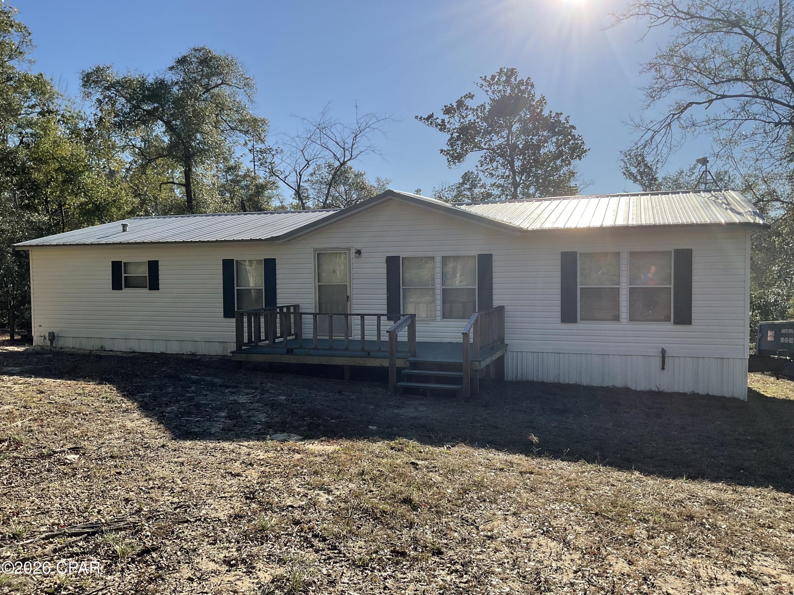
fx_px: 665
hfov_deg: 61.7
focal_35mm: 29
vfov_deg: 48.2
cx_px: 397
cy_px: 298
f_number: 1.8
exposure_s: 1/2141
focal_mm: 3
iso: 16
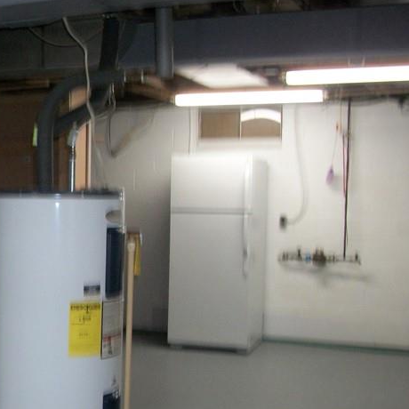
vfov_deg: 27.0
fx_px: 842
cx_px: -10
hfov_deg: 25.8
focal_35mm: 63
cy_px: 304
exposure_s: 1/30
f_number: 2.9
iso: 160
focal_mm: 5.7
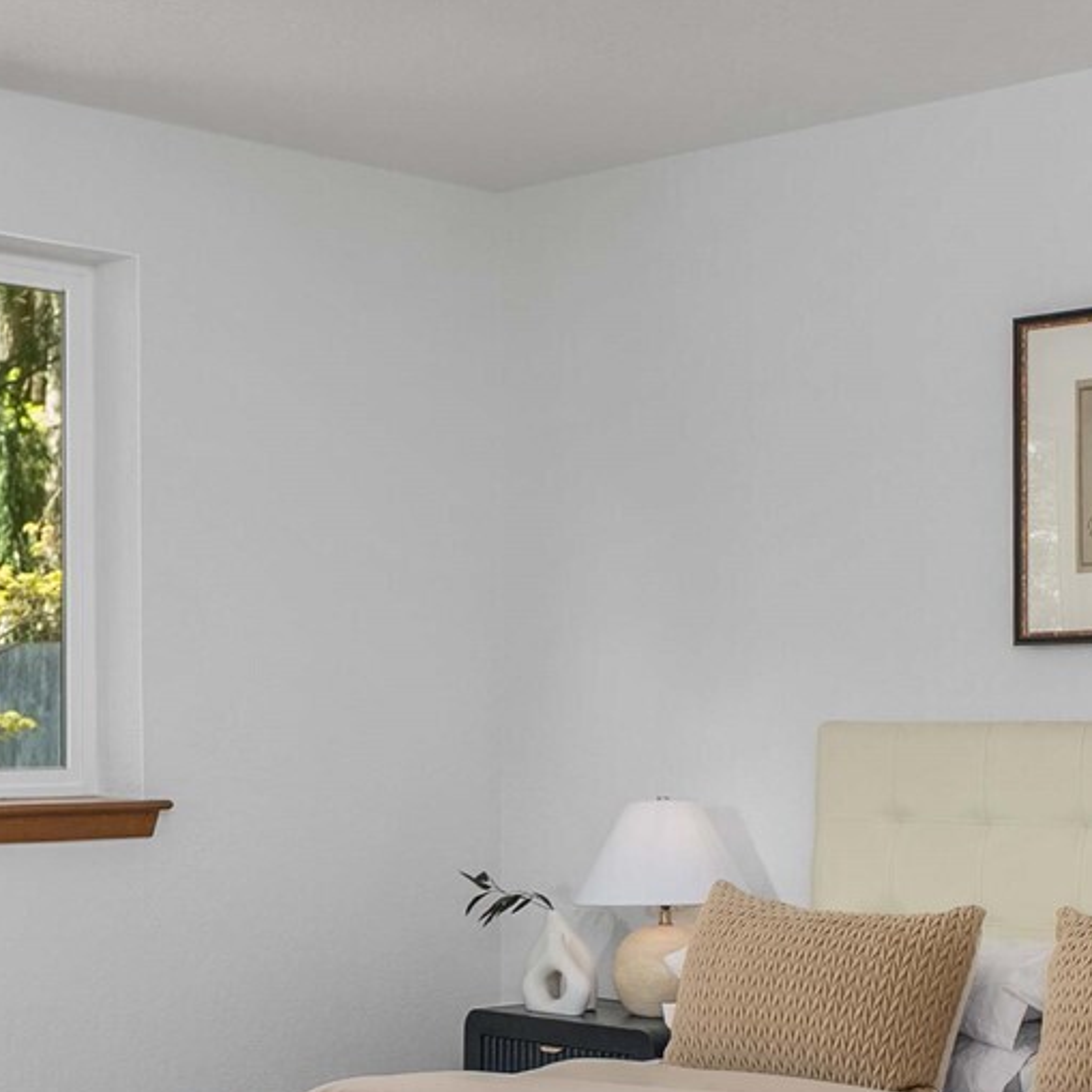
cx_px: 572
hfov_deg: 25.4
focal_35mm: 68
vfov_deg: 25.2
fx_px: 2427
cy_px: 757
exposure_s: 1/6
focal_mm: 24
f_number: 7.1
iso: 1000
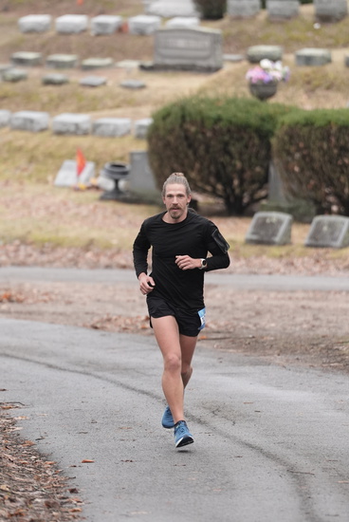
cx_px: 174
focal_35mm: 300
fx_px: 4351
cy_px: 261
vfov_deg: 6.9
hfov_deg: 4.6
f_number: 2.8
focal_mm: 200
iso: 1250
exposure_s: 1/2500
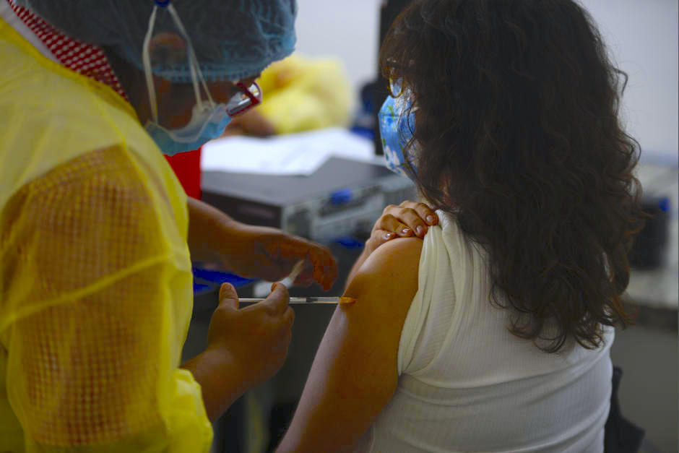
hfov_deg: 20.4
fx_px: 1886
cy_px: 226
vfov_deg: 13.7
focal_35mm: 100
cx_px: 340
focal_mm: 100
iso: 400
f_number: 2.8
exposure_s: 1/125
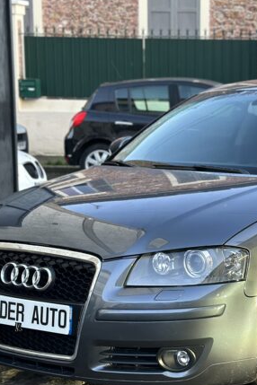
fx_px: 996
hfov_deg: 14.5
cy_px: 234
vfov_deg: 21.9
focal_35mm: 93
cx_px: 242
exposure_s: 1/50
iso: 250
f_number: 1.78
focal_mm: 6.86
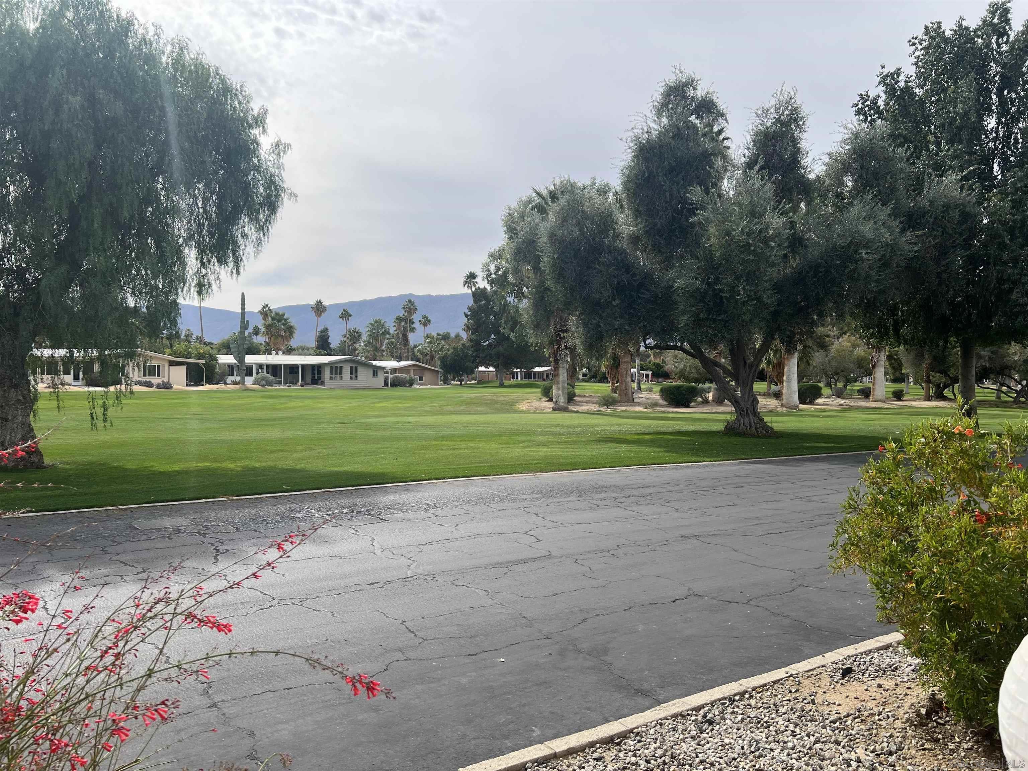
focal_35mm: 26
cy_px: 386
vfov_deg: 53.1
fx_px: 772
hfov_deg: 67.3
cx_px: 514
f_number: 1.5
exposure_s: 1/4274
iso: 50
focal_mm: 5.7
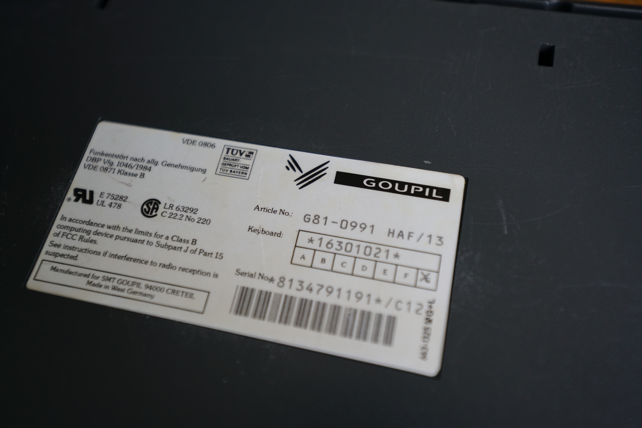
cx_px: 321
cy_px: 214
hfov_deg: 54.4
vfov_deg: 37.9
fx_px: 624
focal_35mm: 35
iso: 640
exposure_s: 1/160
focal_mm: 35
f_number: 2.8
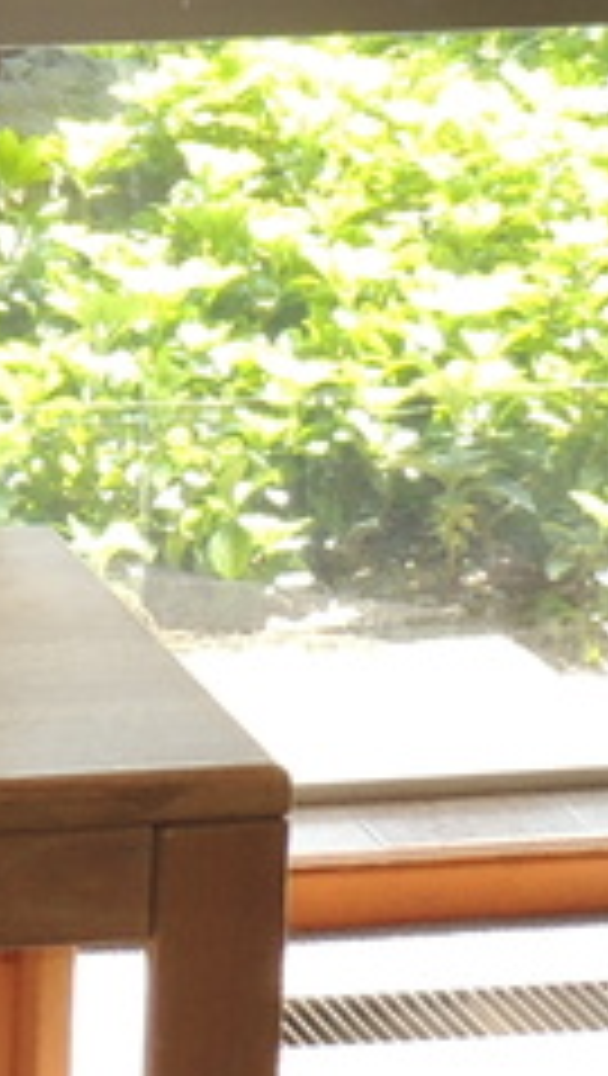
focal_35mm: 233
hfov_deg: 5.1
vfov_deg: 9.2
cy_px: 239
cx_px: -815
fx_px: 6657
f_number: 3.3
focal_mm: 7.1
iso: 100
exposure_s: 1/60
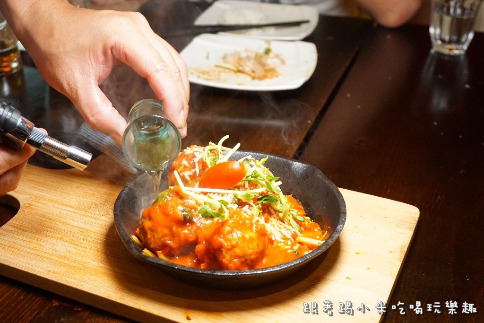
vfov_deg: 29.0
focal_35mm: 46
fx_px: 625
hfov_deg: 42.3
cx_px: 242
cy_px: 162
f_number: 5
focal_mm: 31
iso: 3200
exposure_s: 1/160
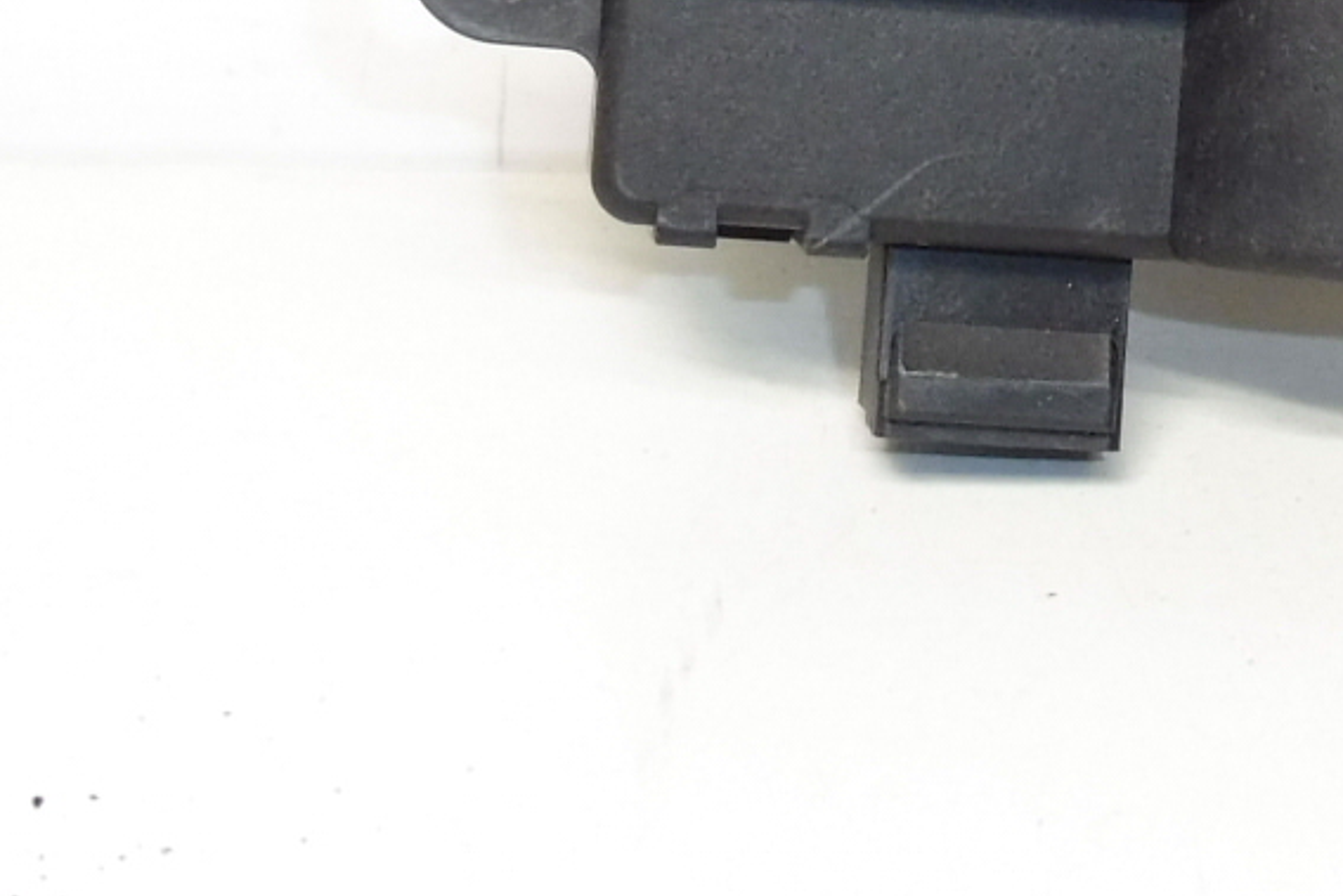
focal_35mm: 90
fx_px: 3358
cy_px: -19
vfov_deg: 14.9
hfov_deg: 22.4
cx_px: 1012
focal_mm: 4.3
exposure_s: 1/60
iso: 200
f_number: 3.5
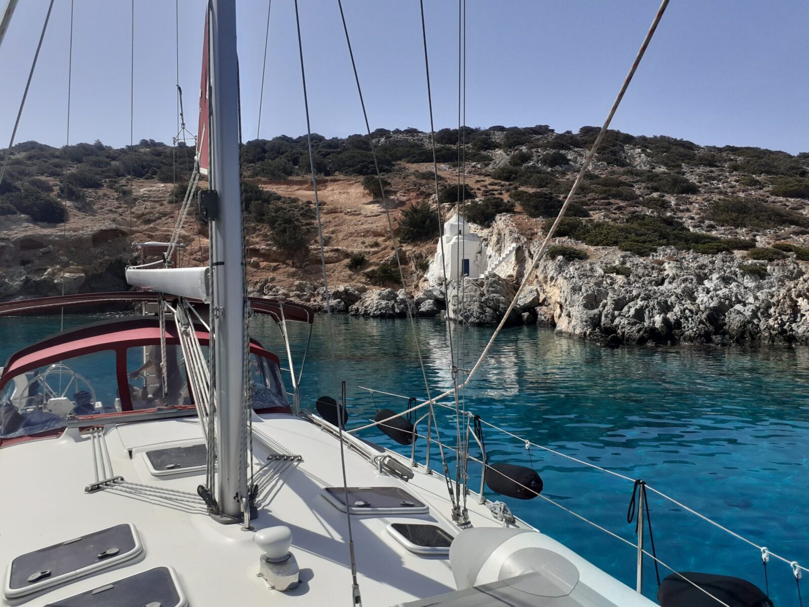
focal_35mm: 27
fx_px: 631
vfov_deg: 51.4
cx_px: 404
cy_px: 304
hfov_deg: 65.3
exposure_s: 1/2674
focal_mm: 3.6
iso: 40
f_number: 1.9
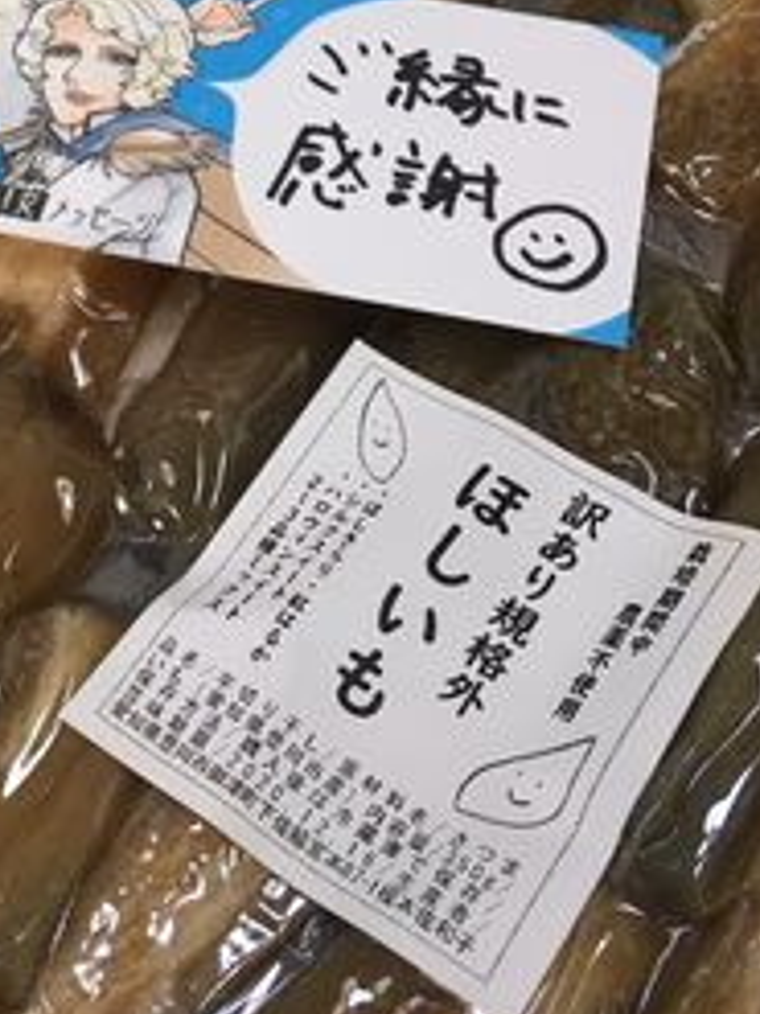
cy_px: 476
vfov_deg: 40.4
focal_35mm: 47
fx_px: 1377
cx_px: 177
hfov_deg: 30.3
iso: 100
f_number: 2.2
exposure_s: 1/30
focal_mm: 4.15
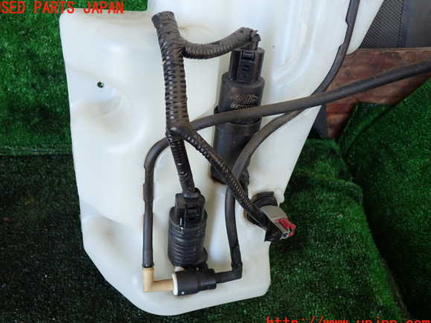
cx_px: 211
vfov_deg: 45.4
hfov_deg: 58.4
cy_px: 166
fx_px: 386
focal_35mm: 31
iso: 200
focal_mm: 5.4
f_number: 2.3
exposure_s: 1/60
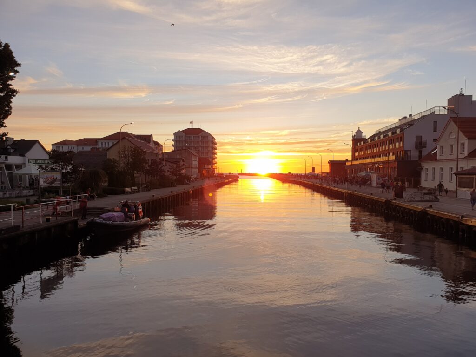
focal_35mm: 26
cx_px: 238
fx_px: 358
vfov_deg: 53.1
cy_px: 178
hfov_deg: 67.3
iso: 50
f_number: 2.4
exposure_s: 1/337
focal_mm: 4.3
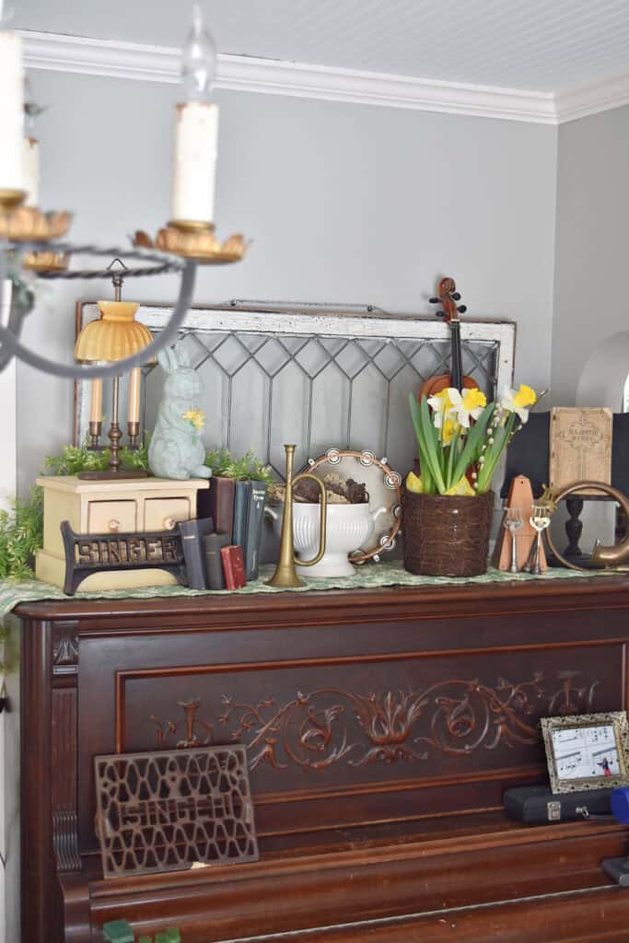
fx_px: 1257
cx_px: 314
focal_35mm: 48
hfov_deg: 28.1
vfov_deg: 41.1
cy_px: 472
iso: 400
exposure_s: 1/60
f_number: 4.5
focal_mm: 32
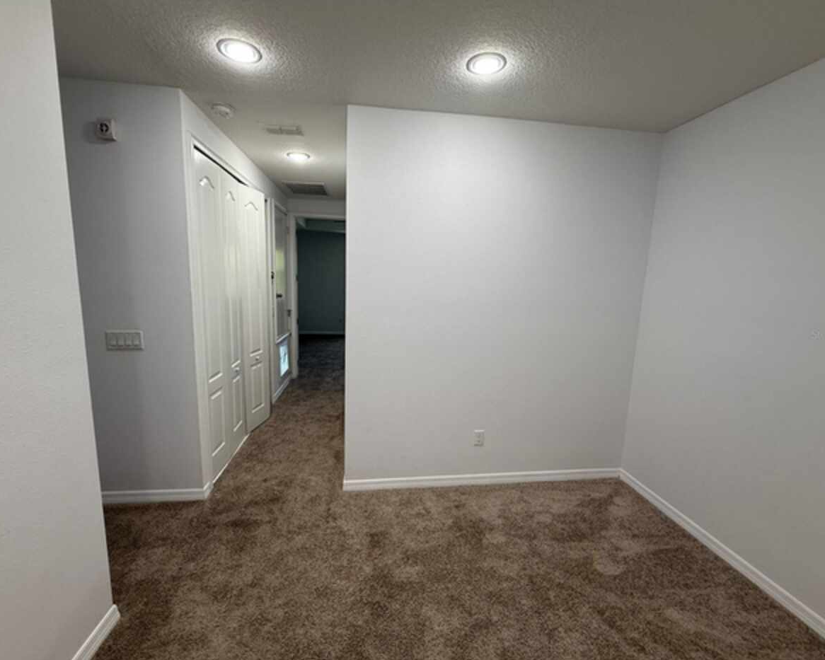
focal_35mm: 15
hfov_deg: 96.8
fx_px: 366
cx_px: 412
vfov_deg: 84.0
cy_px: 334
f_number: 2.2
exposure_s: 1/120
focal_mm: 2.22
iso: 100
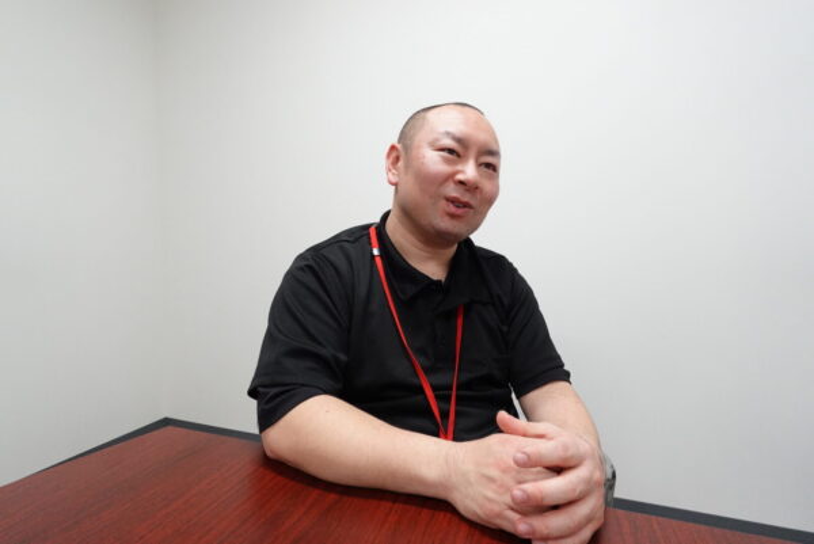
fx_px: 407
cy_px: 272
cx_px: 407
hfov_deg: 90.0
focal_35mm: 18
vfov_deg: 67.5
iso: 1250
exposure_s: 1/125
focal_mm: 6.9
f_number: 4
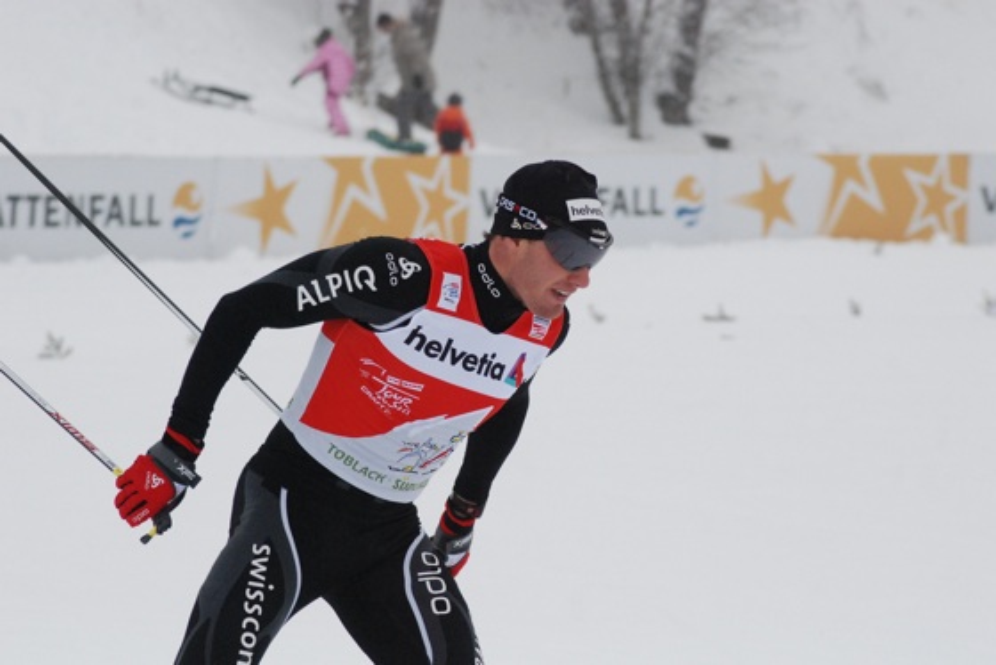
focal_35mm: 218
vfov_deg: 6.3
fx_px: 6020
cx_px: 498
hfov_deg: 9.5
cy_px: 332
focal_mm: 145
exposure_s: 1/2000
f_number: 8
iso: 1600
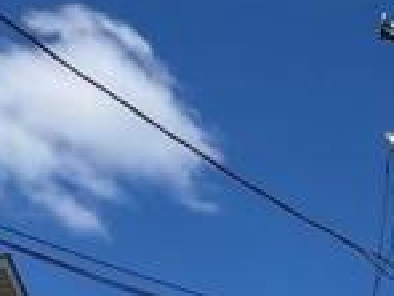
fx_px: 1036
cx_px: 713
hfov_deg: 17.4
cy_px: 600
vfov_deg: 13.7
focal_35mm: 91
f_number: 2.2
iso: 32
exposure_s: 1/3717
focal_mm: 2.22
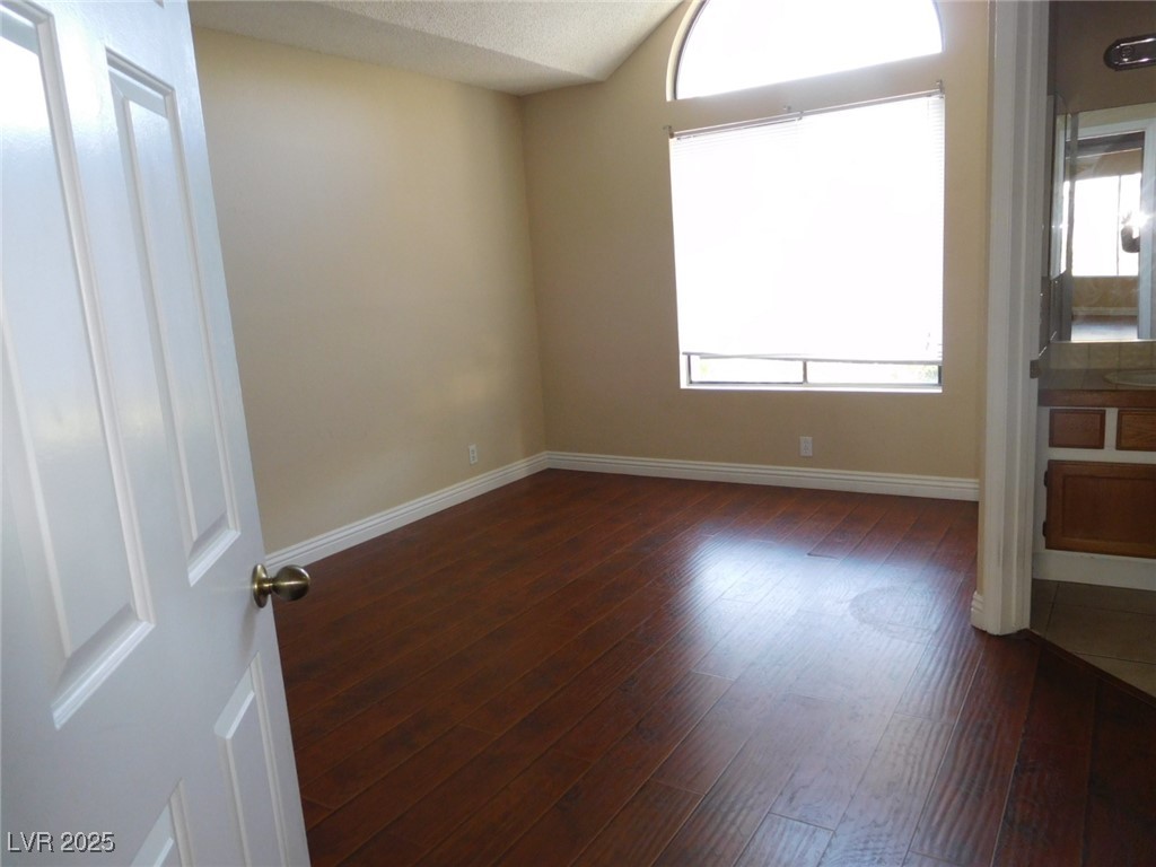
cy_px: 434
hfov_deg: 69.4
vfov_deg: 54.9
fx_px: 835
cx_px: 578
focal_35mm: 25
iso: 220
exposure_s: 1/30
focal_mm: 4.5
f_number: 3.4
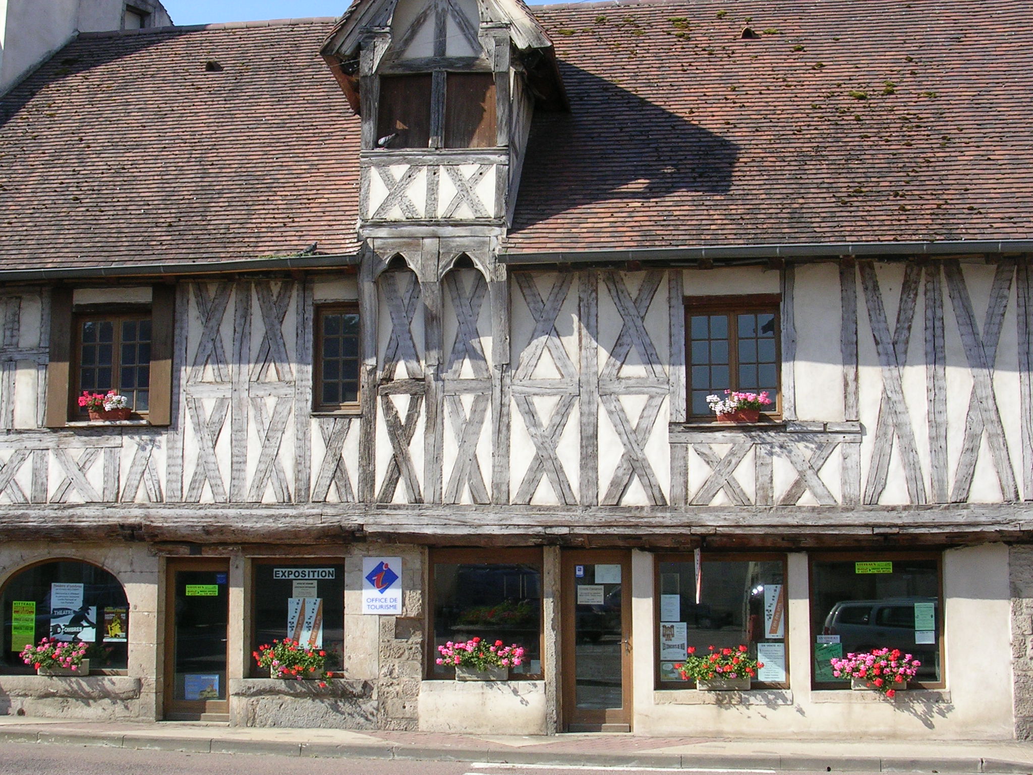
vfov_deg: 29.7
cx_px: 516
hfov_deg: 38.9
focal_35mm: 49
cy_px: 388
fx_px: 1462
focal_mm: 7.5
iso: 71
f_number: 6.2
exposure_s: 1/203
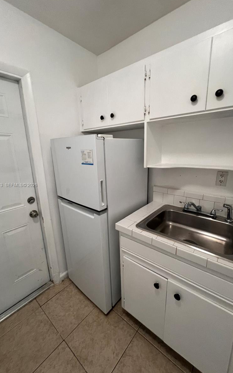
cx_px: 121
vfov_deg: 105.3
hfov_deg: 78.6
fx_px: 142
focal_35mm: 14
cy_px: 185
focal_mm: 1.57
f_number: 1.8
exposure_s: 1/66
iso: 250
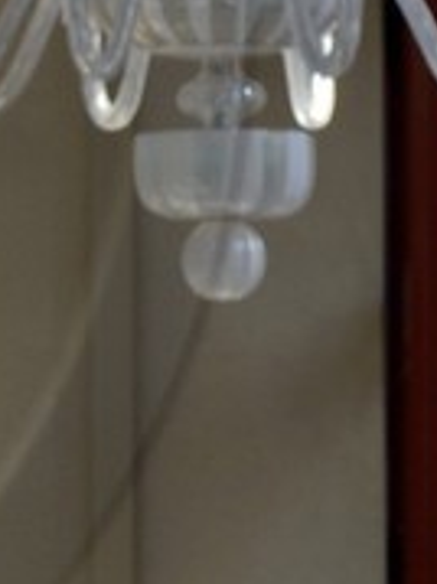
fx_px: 6960
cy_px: -10
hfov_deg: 3.5
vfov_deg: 4.8
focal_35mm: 413
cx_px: -761
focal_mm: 48
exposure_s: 1/125
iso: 200
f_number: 9
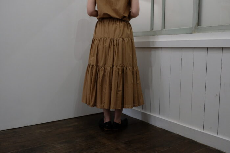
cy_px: 76
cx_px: 115
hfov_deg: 54.5
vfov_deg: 37.8
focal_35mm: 35
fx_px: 223
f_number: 5
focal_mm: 23.3
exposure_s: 1/100
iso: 4000
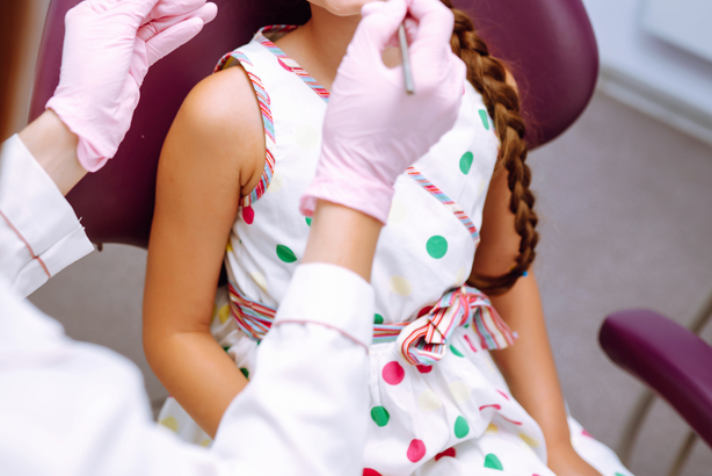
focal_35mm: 57
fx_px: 1128
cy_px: 119
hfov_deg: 34.8
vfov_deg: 23.6
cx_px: 255
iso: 100
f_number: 2.2
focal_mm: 35
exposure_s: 1/200
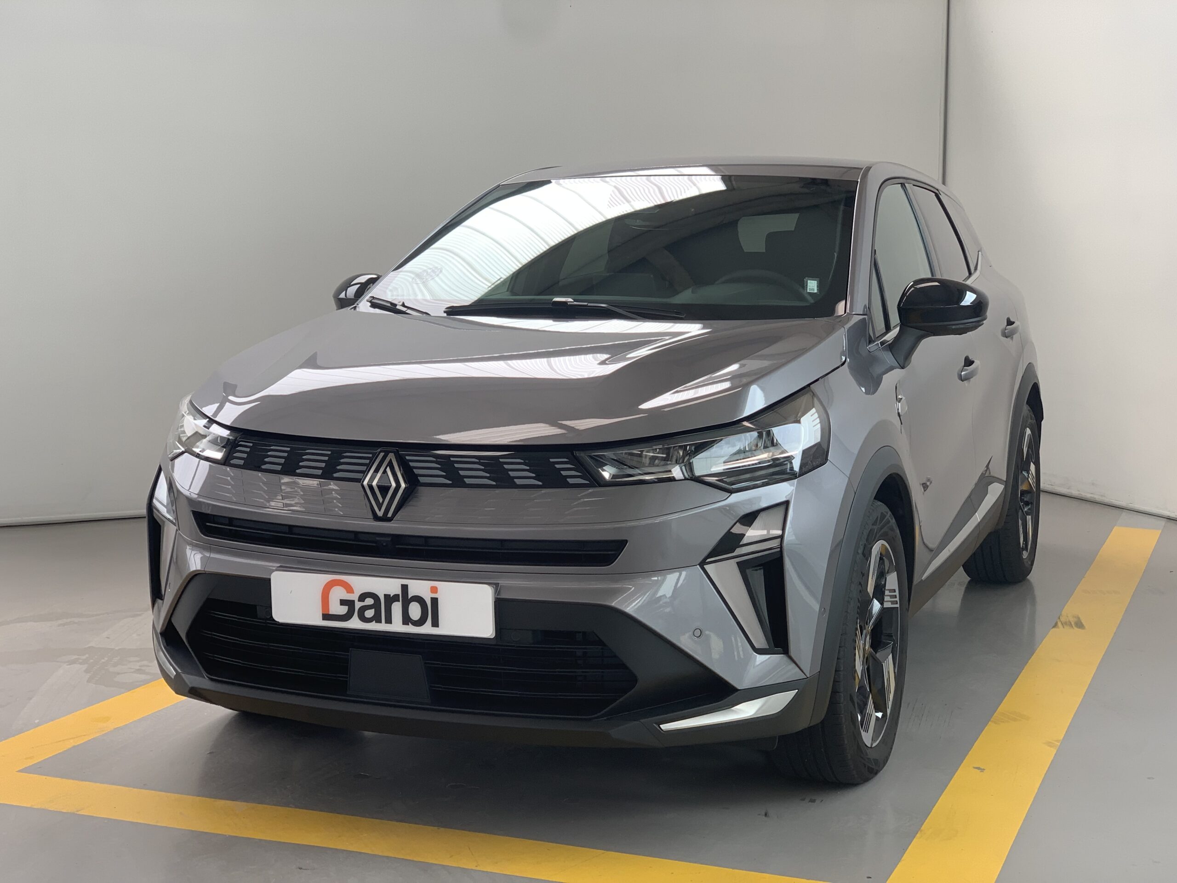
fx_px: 1768
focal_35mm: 52
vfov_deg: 28.0
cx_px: 588
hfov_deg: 36.8
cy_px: 442
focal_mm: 6
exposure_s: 1/122
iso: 40
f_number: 2.4
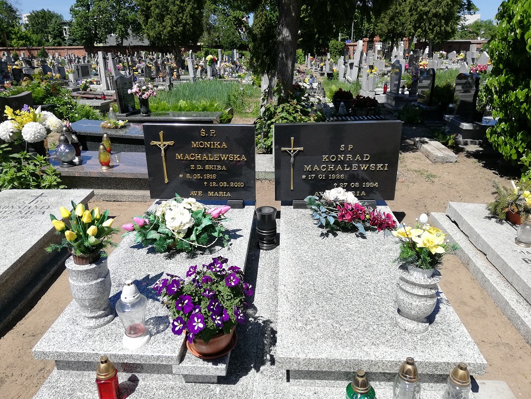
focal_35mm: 26
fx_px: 399
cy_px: 200
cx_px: 266
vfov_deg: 53.1
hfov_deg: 67.3
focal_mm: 3.81
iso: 50
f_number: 2.2
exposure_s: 1/798
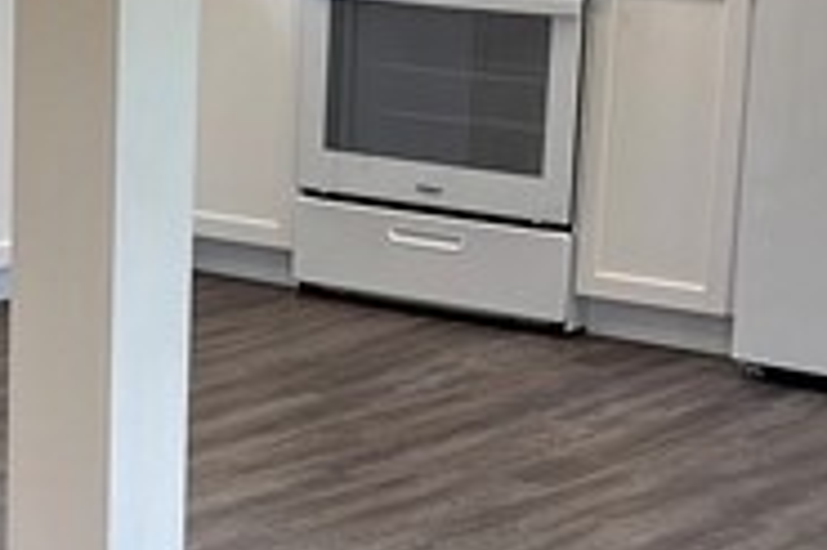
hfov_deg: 13.6
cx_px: 58
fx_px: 3443
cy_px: 461
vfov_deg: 9.1
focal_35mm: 150
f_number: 1.5
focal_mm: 5.7
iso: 64
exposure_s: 1/120
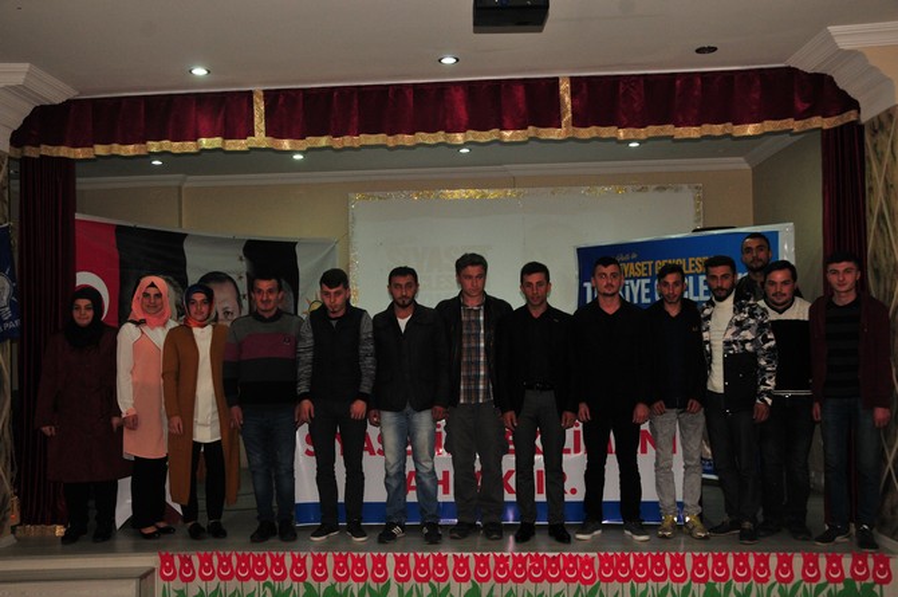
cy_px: 298
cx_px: 449
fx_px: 897
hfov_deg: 53.2
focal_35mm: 36
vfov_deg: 36.8
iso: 500
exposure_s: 1/60
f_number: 8
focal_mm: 24
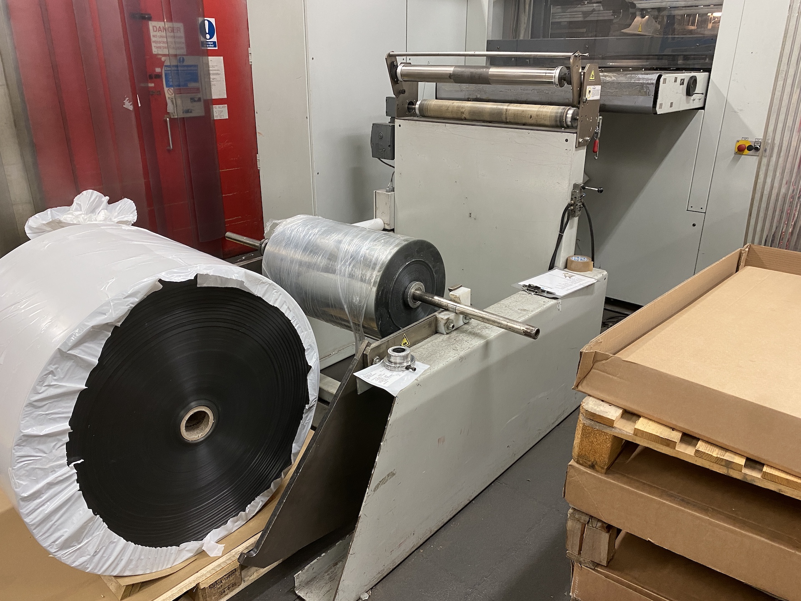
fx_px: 602
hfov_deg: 67.3
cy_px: 300
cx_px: 400
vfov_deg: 53.1
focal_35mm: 26
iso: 160
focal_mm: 4.25
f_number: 1.8
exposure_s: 1/50
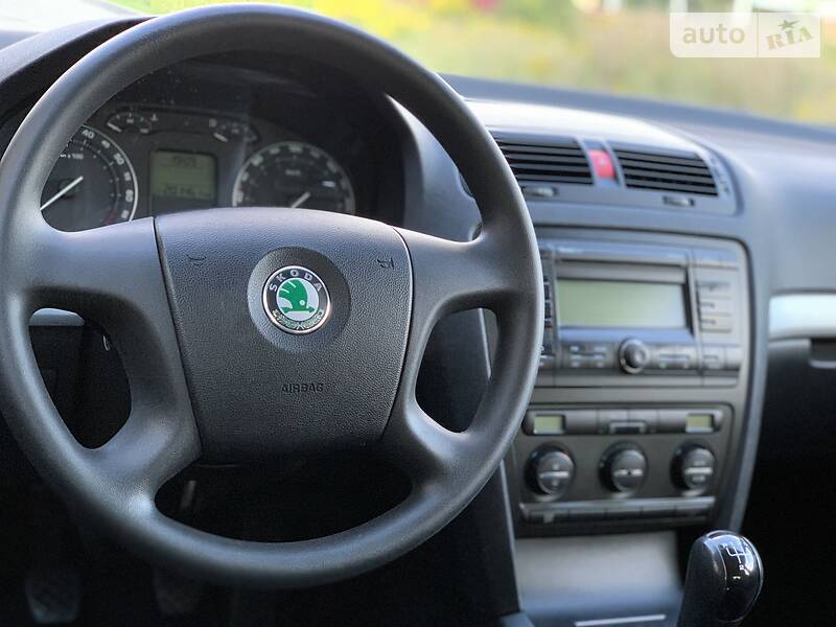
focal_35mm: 52
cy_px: 314
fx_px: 1256
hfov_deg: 36.8
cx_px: 418
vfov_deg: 28.0
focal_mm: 6
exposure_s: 1/60
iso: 400
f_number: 2.4
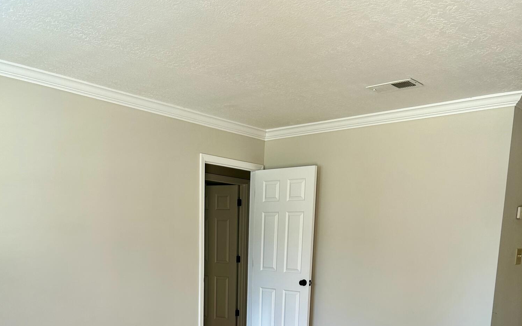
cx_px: 262
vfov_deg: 31.7
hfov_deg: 52.8
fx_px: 526
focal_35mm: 37
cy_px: 328
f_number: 1.5
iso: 80
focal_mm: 5.7
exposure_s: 1/121
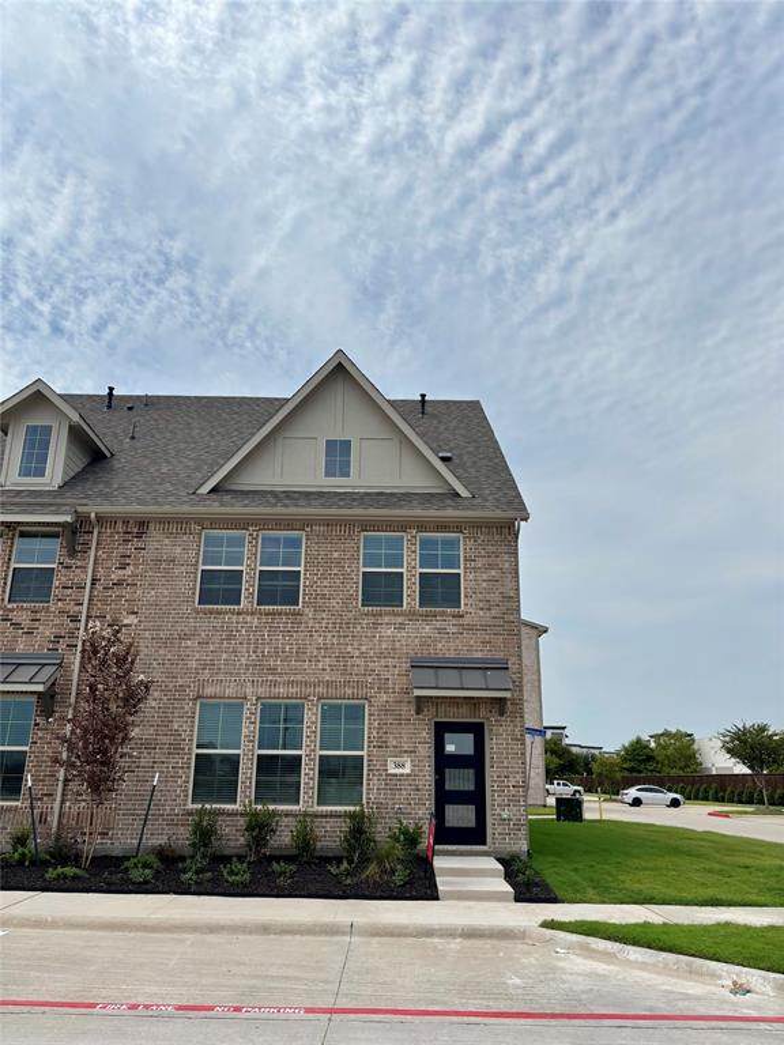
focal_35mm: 26
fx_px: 785
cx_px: 392
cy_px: 522
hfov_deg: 53.1
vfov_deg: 67.3
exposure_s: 1/7692
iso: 50
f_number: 1.6
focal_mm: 5.96
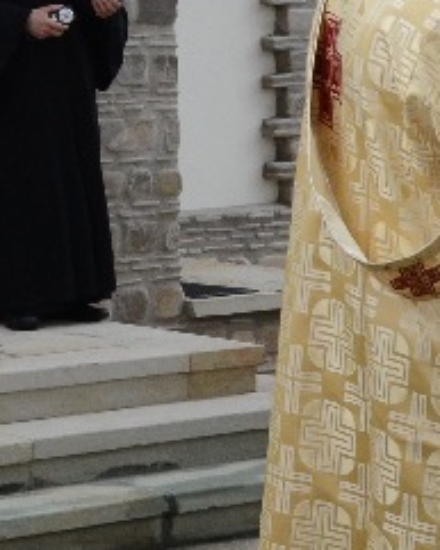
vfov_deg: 11.0
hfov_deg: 8.8
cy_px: 372
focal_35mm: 175
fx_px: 2852
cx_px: 157
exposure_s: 1/200
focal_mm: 25
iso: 1000
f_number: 8
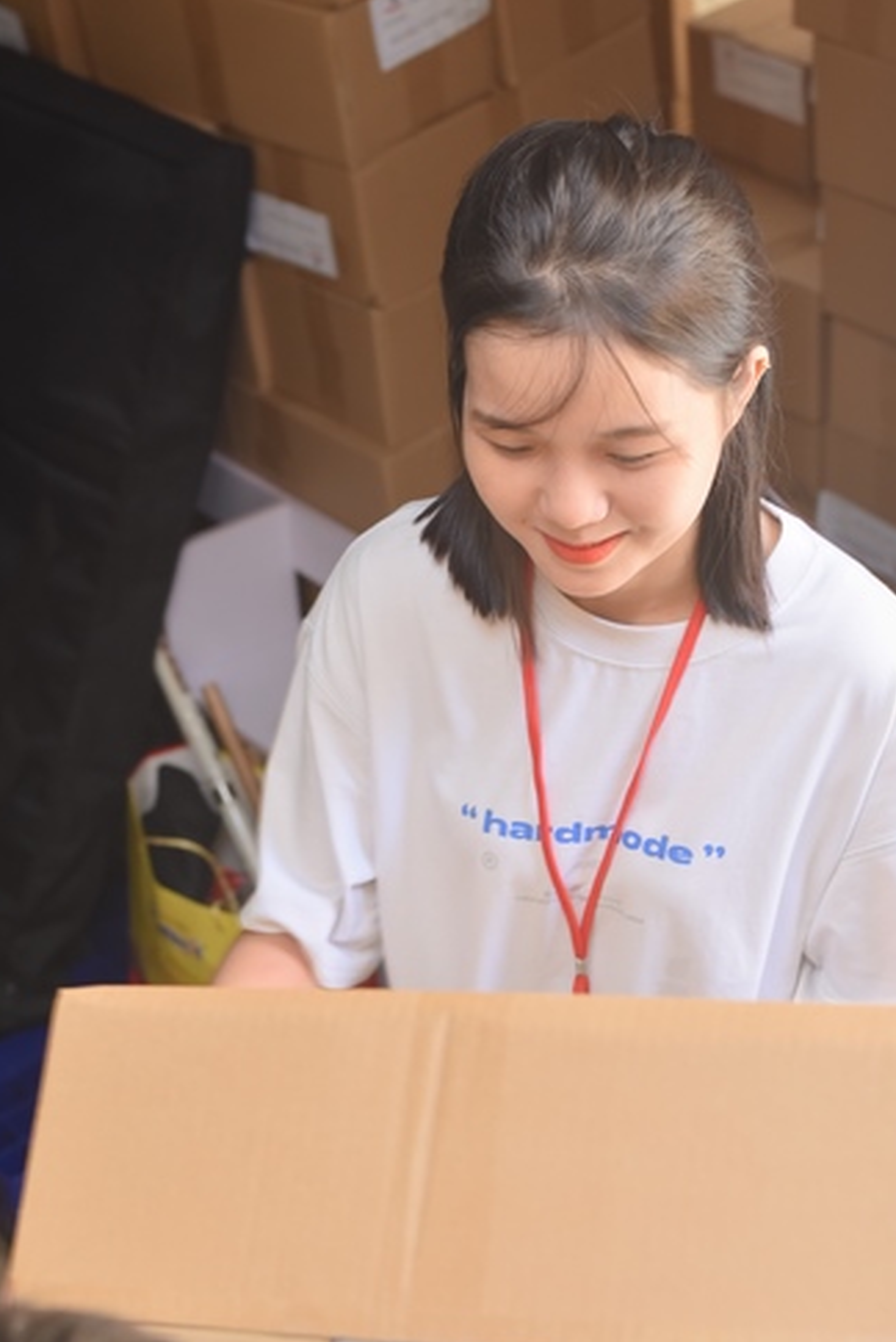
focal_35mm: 67
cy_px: 791
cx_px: 487
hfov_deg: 20.3
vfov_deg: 30.0
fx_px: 2498
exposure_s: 1/100
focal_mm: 50
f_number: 4
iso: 320
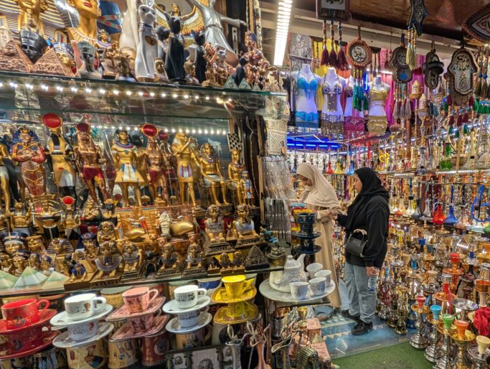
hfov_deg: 82.7
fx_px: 255
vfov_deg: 70.9
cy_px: 223
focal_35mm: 18
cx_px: 350
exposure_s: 1/241
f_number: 1.7
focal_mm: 2.02
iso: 48
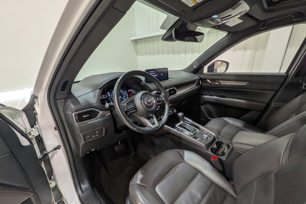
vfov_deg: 73.6
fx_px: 136
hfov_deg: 96.7
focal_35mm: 16
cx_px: 157
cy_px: 111
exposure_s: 1/50
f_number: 2.2
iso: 62
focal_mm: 1.83
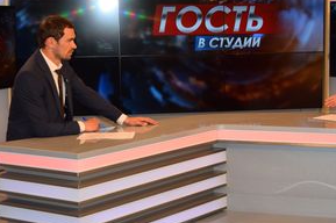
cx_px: 207
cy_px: 86
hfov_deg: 27.8
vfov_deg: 18.7
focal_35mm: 73
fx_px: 678
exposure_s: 1/125
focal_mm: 35
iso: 800
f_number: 5.6
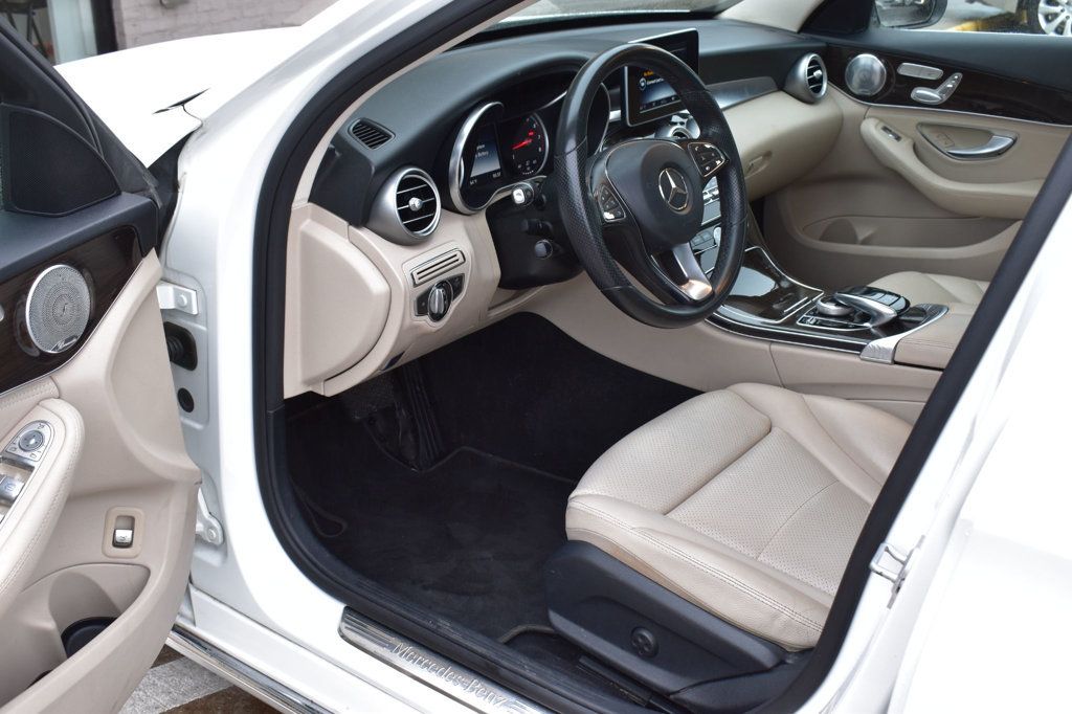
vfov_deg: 34.2
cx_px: 536
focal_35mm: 39
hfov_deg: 49.6
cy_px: 357
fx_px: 1161
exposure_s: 1/40
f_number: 7.1
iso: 400
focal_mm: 26
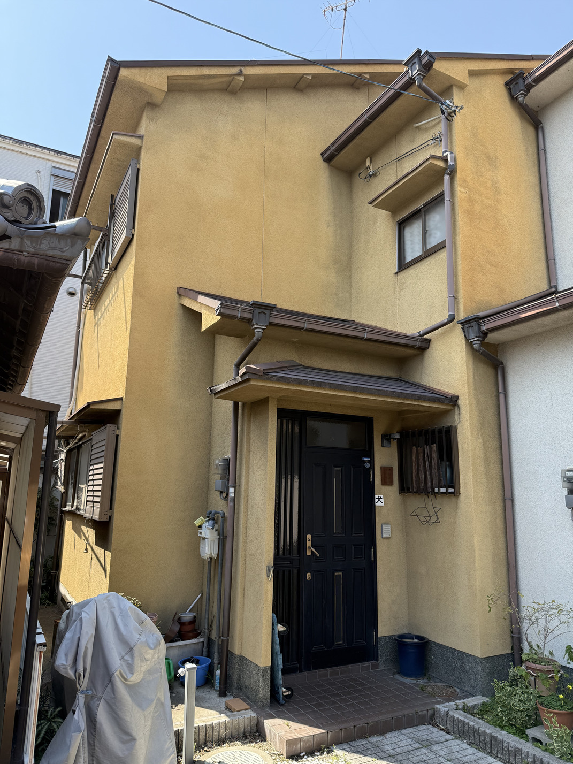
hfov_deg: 56.8
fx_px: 530
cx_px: 286
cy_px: 382
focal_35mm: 24
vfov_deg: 71.6
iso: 100
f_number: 1.78
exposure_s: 1/1522
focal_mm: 6.76
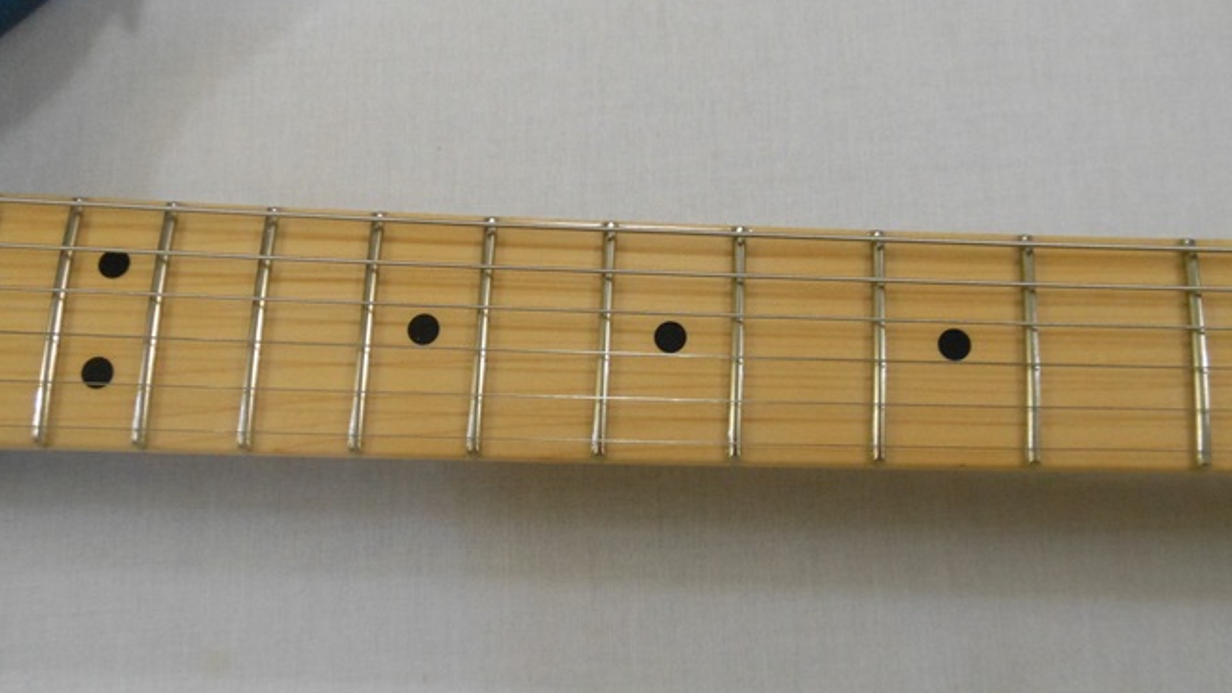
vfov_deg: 40.1
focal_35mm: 29
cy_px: 374
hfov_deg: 66.0
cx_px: 652
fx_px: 947
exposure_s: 1/40
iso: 400
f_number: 3.2
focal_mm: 4.5
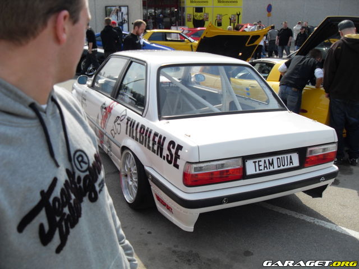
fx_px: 353
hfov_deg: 54.0
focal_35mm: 34
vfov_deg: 41.8
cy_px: 134
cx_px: 180
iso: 80
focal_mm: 6.3
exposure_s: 1/125
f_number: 7
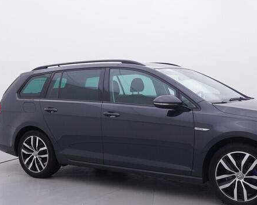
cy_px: 125
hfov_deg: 37.8
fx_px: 373
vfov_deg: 30.7
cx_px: 156
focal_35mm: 49
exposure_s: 1/80
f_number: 5
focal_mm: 15
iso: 200
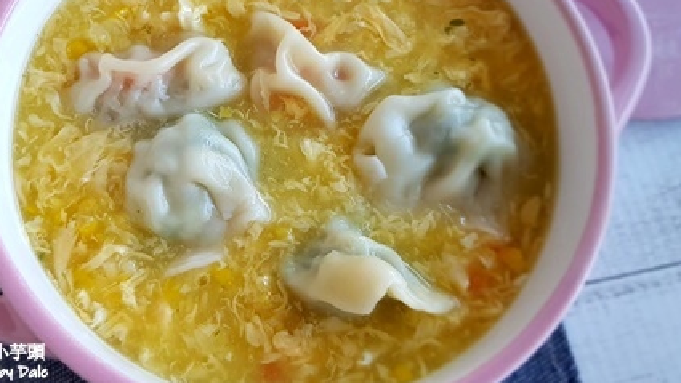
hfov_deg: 47.4
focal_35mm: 42
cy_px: 124
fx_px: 758
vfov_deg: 28.1
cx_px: 213
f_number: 1.7
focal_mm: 4.3
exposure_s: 1/60
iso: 80
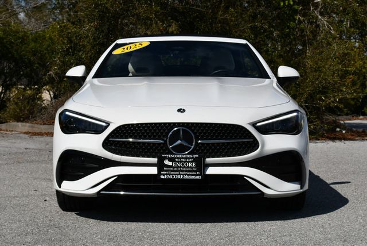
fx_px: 918
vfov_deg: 15.2
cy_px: 123
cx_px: 184
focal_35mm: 90
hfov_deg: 22.6
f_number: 11
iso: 100
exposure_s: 1/500
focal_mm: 45
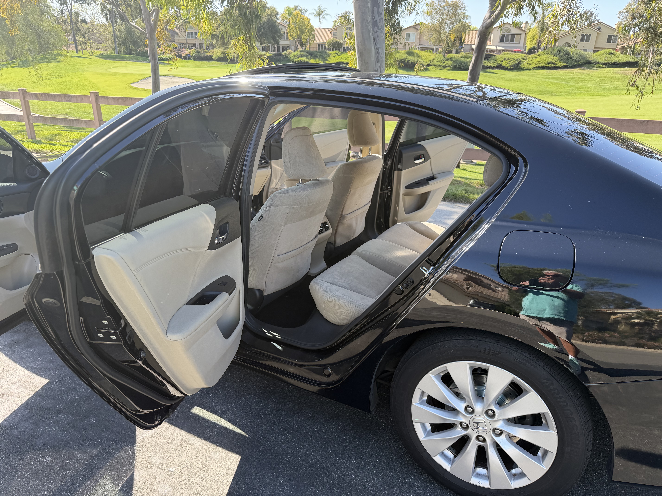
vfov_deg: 56.8
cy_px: 248
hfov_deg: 71.6
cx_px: 331
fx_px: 459
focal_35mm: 24
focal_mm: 6.76
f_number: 1.78
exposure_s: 1/708
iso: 100
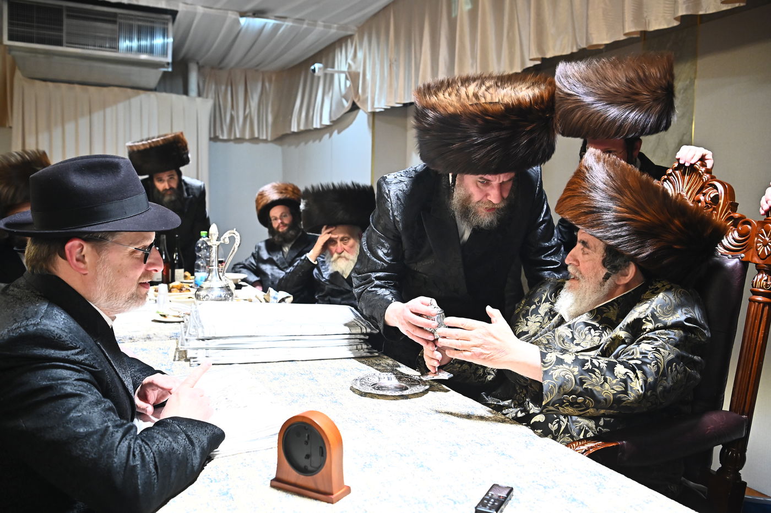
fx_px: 685
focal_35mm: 32
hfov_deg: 58.8
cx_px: 386
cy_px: 256
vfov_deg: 41.0
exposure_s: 1/200
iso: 3200
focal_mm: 32
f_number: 4.5
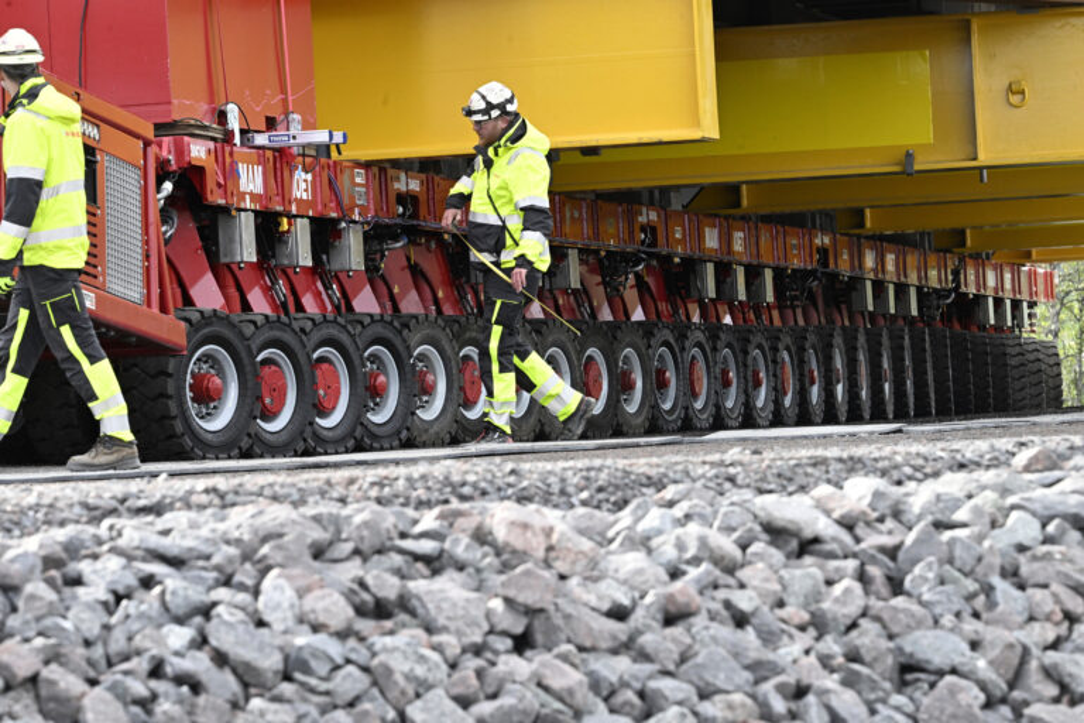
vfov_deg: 5.7
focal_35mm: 240
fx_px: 7226
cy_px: 362
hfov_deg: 8.6
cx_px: 542
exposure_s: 1/640
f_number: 13
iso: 2500
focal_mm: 240
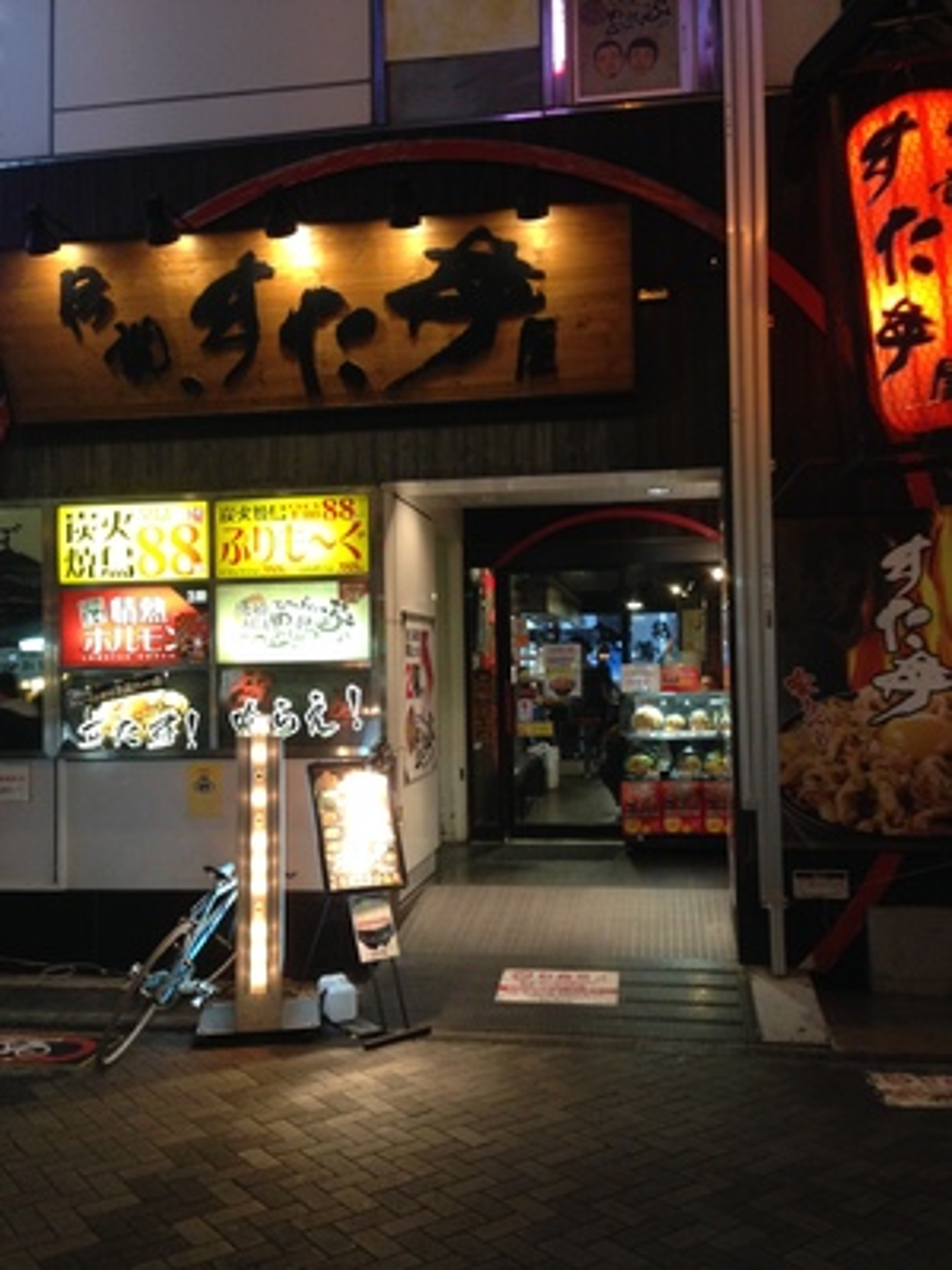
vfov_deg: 55.4
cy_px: 635
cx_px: 476
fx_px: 1210
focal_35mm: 33
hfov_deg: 42.9
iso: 200
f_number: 2.4
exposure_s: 1/20
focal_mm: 4.12
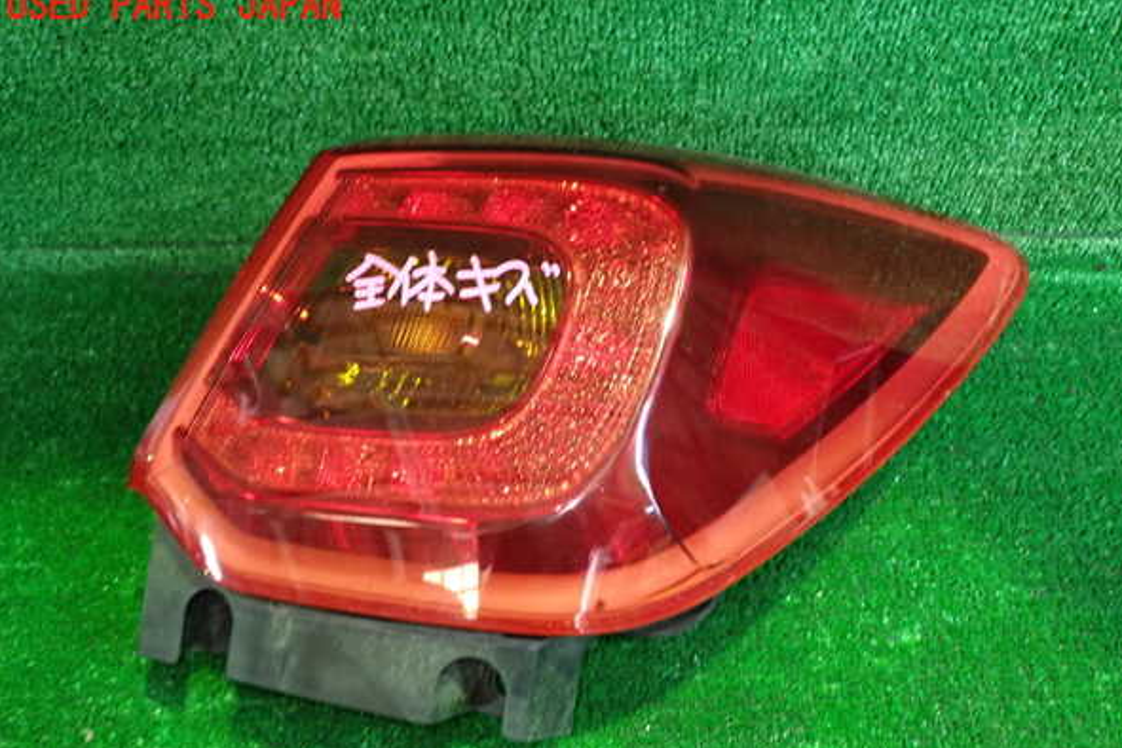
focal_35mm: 38
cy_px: 410
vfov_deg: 35.0
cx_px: 566
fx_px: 1184
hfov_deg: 50.7
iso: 800
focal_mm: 6.37
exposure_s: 1/20
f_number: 2.5
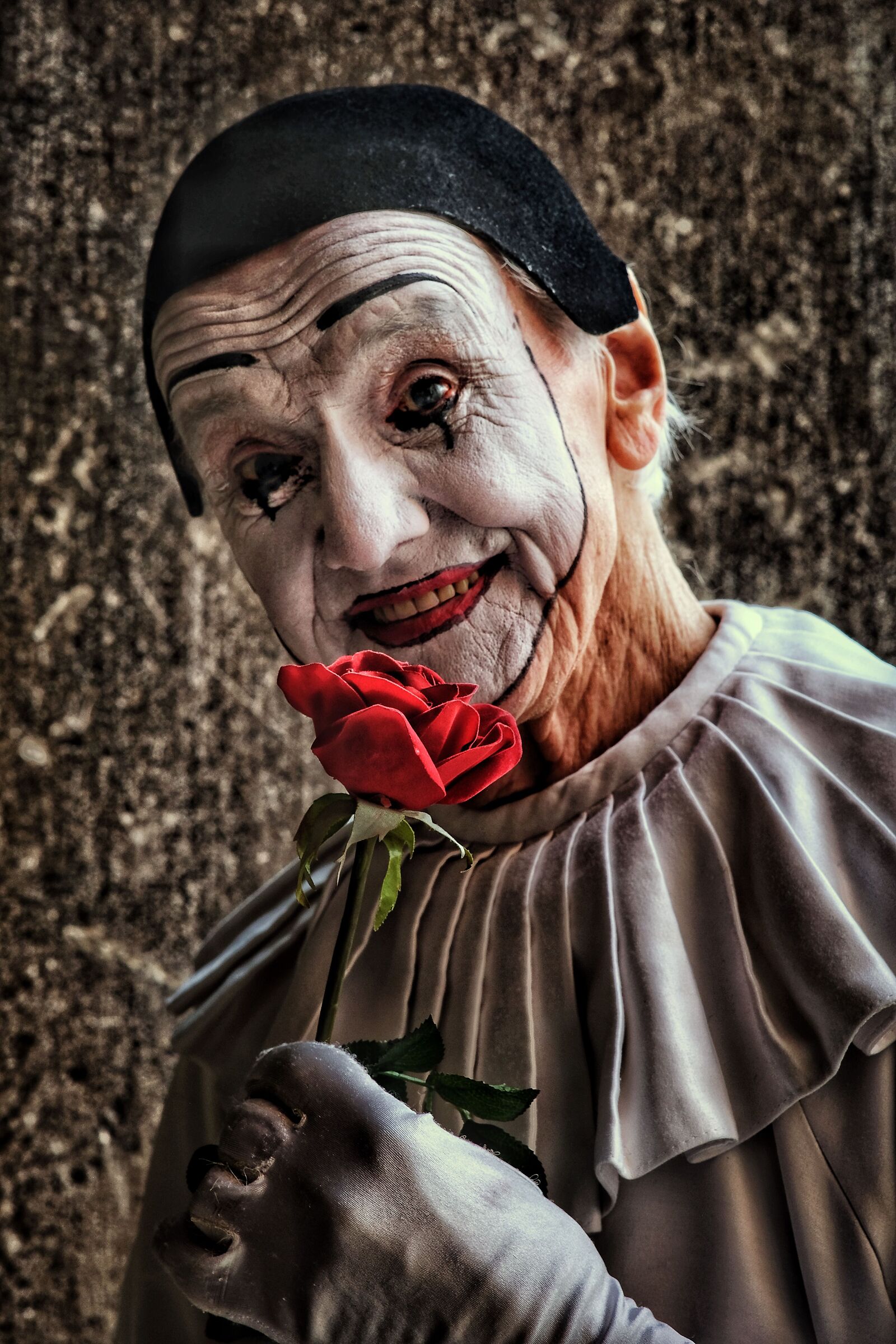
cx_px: 448
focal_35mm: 128
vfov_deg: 16.0
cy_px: 672
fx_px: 4778
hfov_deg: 10.7
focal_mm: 85
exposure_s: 1/210
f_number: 5.6
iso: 400
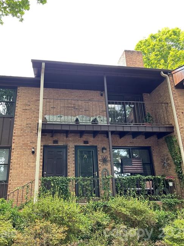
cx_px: 78
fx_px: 220
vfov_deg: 58.0
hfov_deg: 45.3
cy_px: 100
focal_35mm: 31
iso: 80
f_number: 1.6
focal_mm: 5.1
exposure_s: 1/121
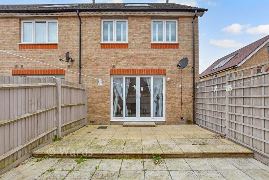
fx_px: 112
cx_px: 134
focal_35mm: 15
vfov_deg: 77.4
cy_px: 90
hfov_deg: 100.4
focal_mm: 10
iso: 320
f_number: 8
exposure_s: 1/250
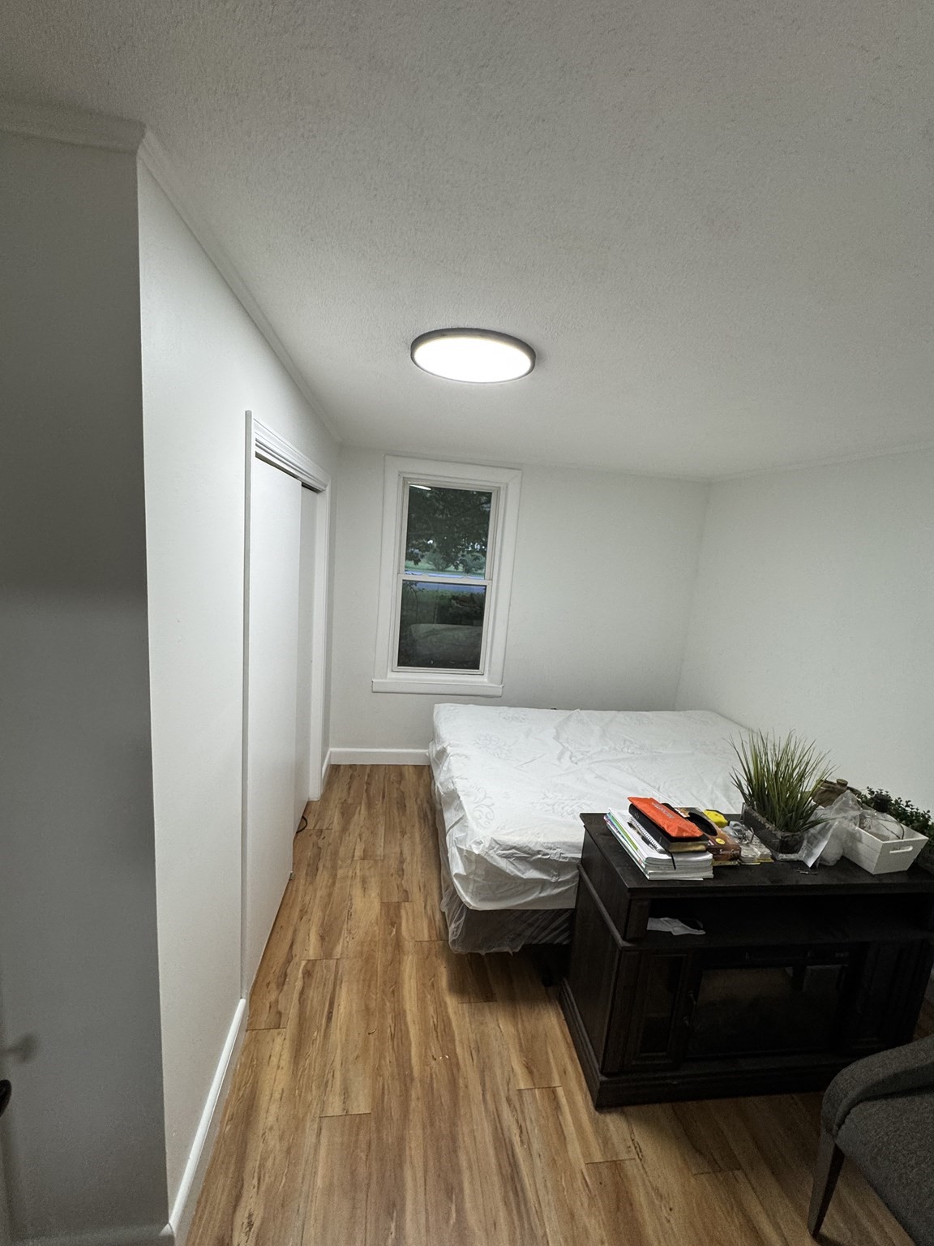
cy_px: 623
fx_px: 504
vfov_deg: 102.1
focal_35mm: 14
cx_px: 467
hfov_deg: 85.7
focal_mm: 2.22
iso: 160
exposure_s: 1/120
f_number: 2.2
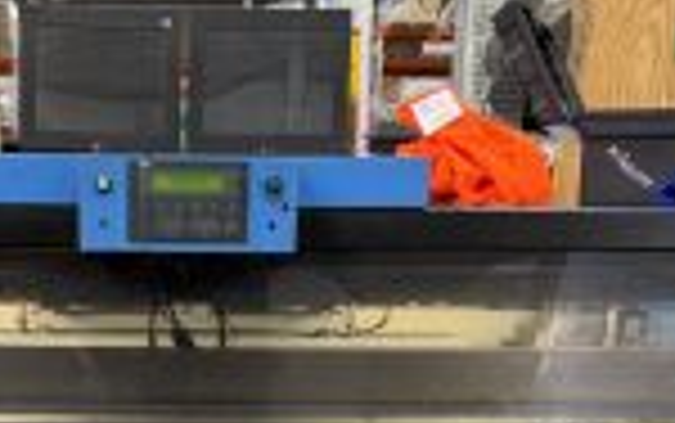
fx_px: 1197
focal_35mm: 65
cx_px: 171
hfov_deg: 31.0
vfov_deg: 18.2
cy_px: 598
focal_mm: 6.76
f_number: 1.78
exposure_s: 1/50
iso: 160
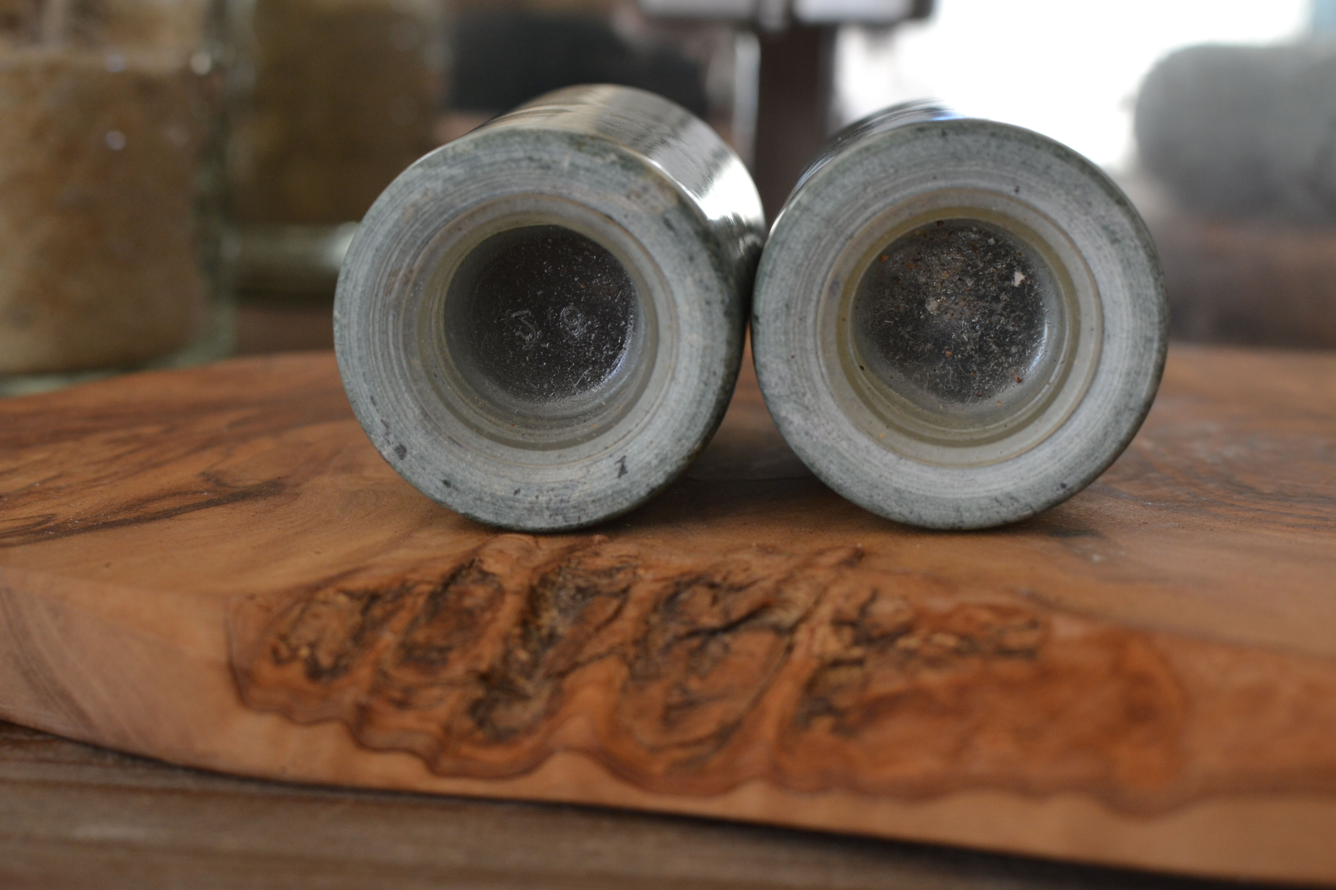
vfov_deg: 25.8
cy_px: 445
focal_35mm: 52
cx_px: 668
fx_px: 1948
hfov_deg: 37.9
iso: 400
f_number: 5
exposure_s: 1/100
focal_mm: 35
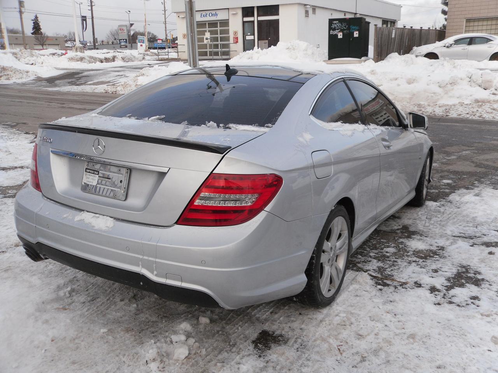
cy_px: 186
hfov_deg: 52.6
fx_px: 504
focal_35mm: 35
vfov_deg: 40.7
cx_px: 249
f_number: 3.5
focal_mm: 6.3
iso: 80
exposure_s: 1/279
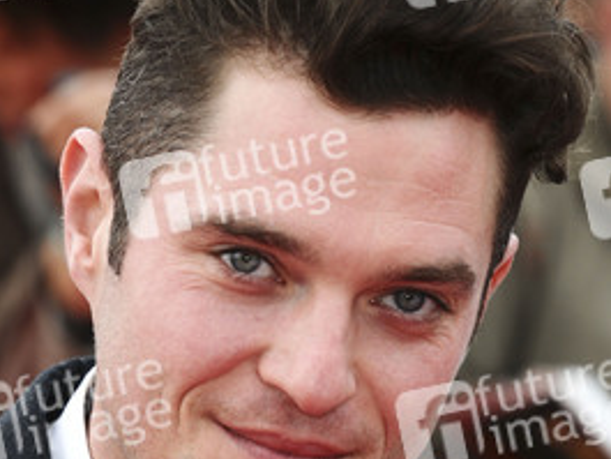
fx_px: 4039
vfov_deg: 6.5
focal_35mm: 229
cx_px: 306
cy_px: 300
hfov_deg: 8.7
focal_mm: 105
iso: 250
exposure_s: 1/200
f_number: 5
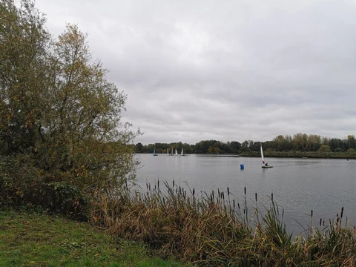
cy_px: 134
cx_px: 178
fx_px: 278
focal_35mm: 27
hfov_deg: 65.3
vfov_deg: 51.4
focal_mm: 5.56
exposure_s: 1/1610
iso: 50
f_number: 1.6
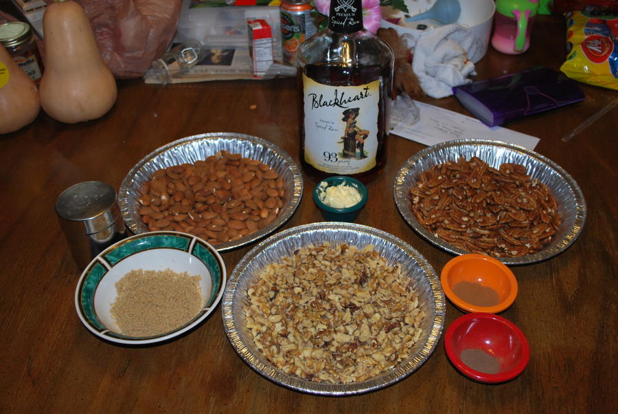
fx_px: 619
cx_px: 309
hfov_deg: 53.1
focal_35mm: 36
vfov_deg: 37.0
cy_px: 207
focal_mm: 24
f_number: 4.2
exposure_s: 1/60
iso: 200
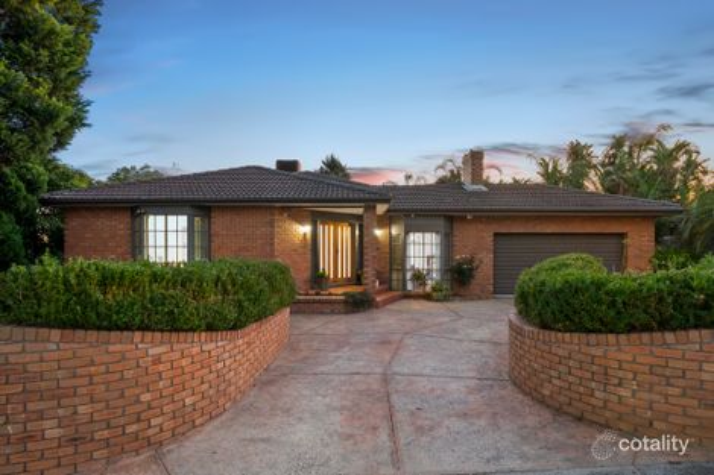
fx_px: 397
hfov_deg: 84.0
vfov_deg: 61.9
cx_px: 357
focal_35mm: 20
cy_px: 238
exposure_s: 1/1.25
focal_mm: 20
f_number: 7.1
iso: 1600
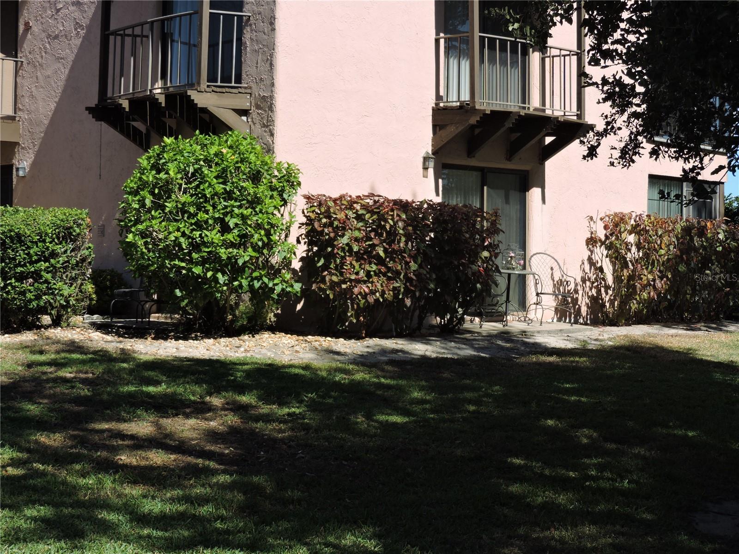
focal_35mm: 60
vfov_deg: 24.4
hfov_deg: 32.2
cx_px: 370
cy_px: 277
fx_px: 1281
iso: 100
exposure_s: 1/640
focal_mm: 10.7
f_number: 3.7
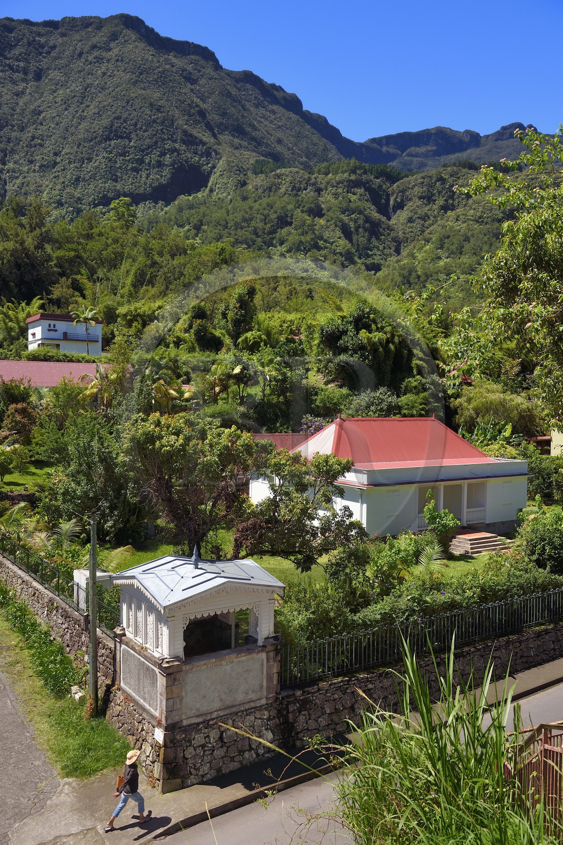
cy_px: 422
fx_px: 751
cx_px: 282
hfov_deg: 41.1
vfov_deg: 58.7
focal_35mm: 32
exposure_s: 1/250
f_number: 10
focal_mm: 32
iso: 200
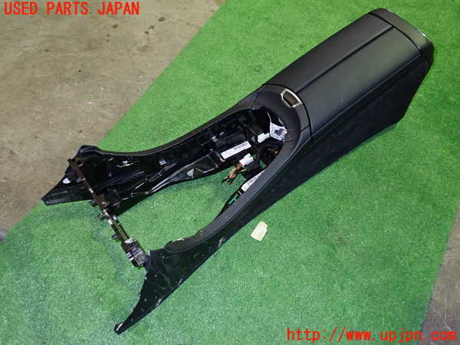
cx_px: 230
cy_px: 172
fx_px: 478
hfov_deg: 51.4
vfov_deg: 39.7
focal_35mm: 36
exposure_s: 1/40
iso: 400
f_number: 2.5
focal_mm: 6.37
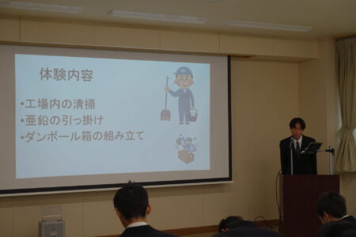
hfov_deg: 33.9
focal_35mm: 59
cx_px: 178
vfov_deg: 23.0
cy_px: 118
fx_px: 583
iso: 125
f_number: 3.2
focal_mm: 21.59
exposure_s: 1/80
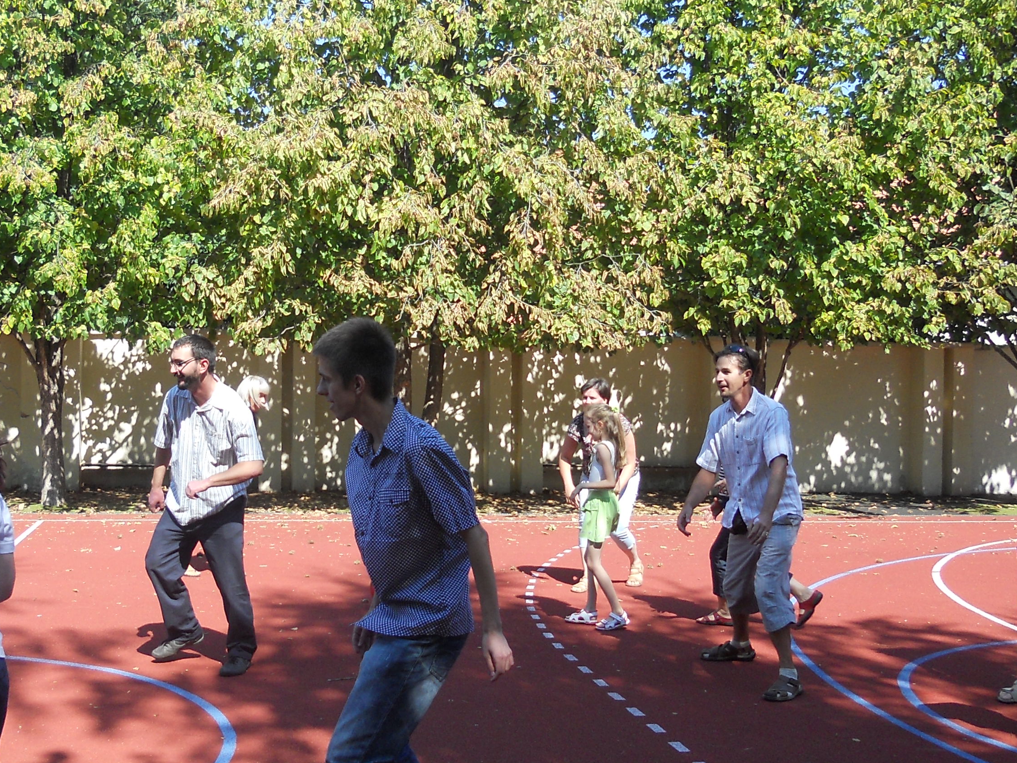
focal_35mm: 48
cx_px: 385
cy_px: 373
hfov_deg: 39.4
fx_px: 1410
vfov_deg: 30.3
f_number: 3.2
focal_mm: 4.9
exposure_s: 1/400
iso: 80
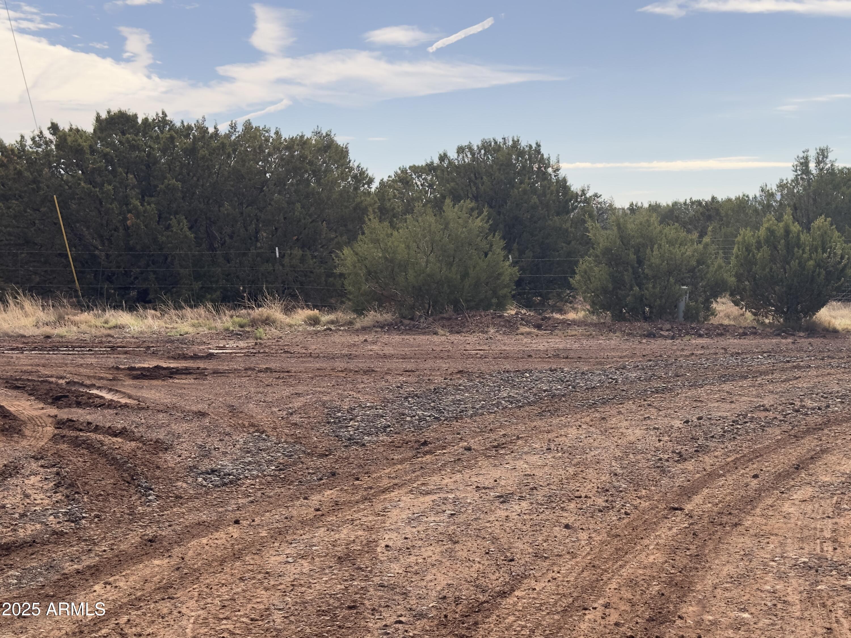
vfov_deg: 30.3
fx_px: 1180
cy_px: 319
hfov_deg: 39.7
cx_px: 426
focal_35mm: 48
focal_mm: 6.86
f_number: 1.78
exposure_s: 1/3058
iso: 64
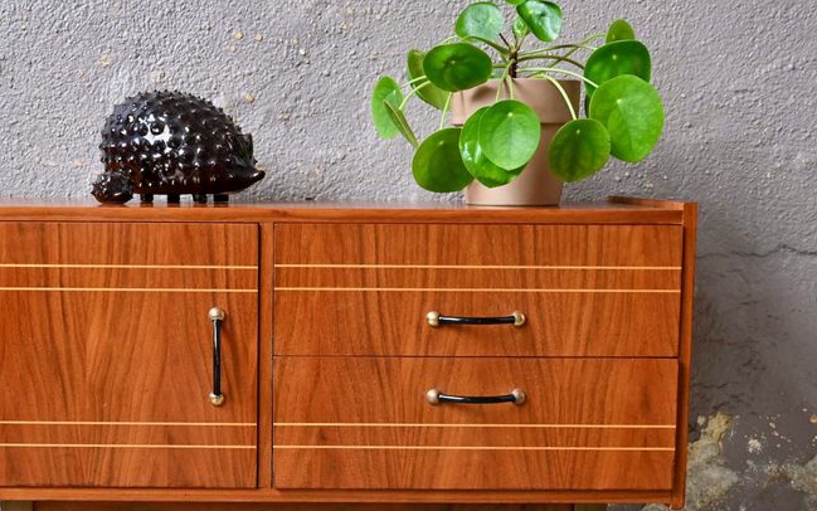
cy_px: 350
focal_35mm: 66
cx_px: 239
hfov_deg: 30.7
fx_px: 1470
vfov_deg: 19.6
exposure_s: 1/125
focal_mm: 42
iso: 900
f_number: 4
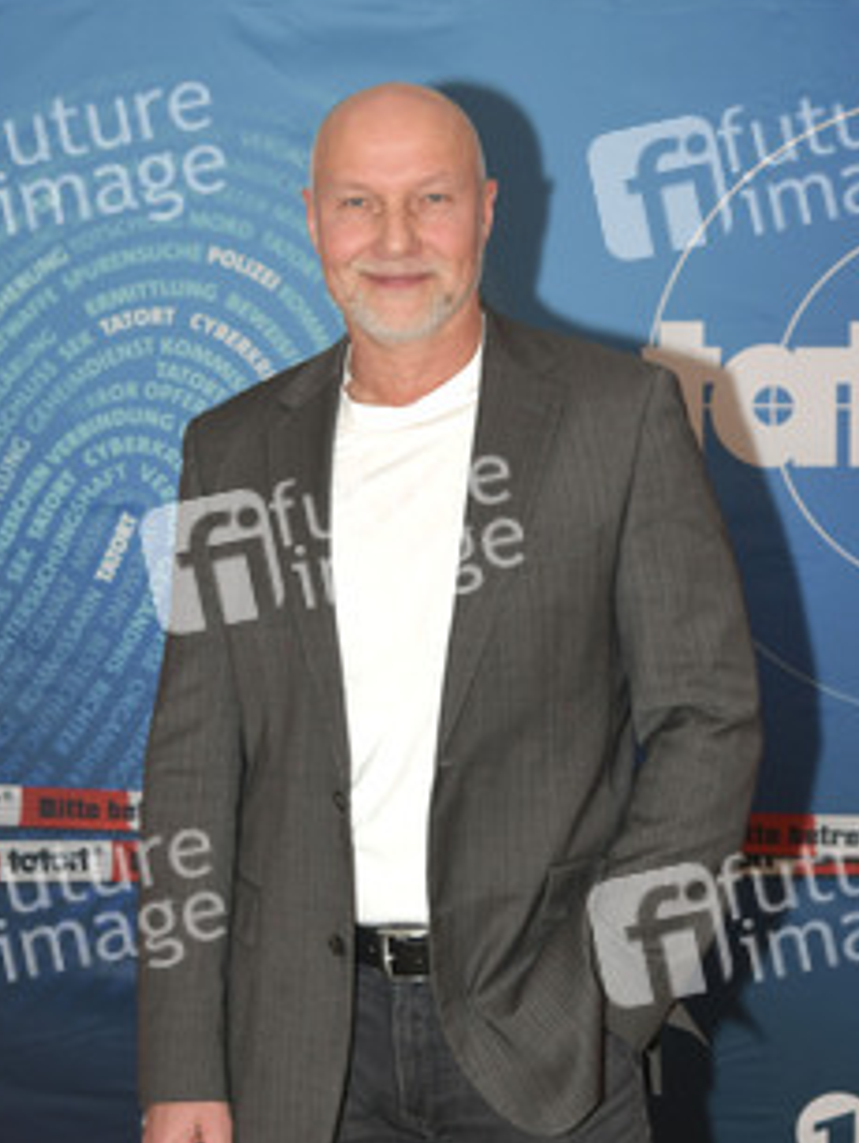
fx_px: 2280
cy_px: 732
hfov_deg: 21.3
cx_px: 441
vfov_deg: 28.0
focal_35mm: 69
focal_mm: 55
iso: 640
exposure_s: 1/200
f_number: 5.6
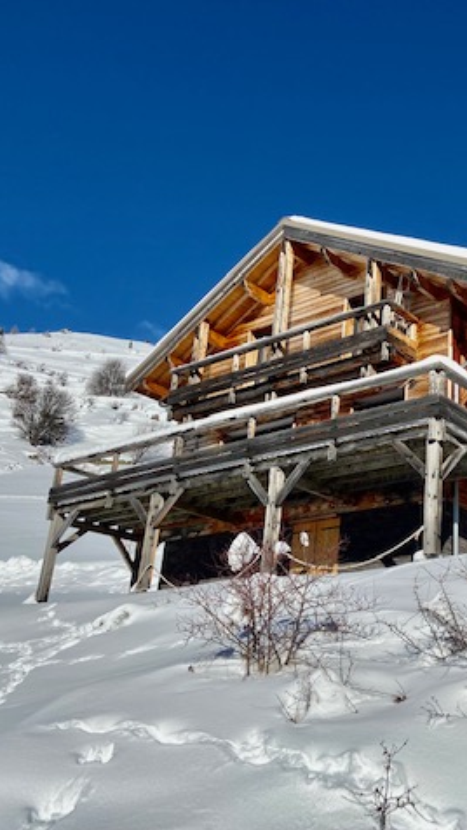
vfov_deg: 52.8
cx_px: 383
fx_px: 837
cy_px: 416
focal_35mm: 38
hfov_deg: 30.3
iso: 32
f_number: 1.8
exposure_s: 1/7692
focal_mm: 4.25
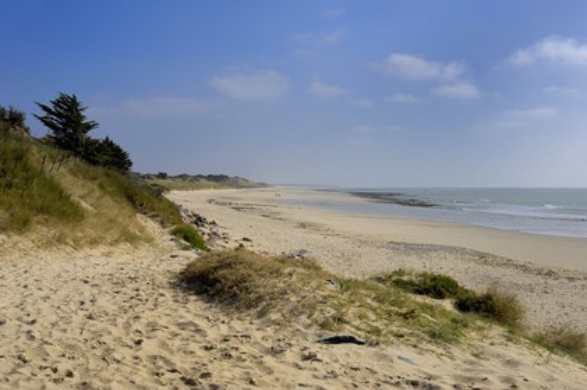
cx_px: 294
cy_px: 195
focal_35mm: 46
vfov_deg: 28.9
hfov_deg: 42.4
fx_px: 758
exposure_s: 1/160
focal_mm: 31
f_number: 13
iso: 100
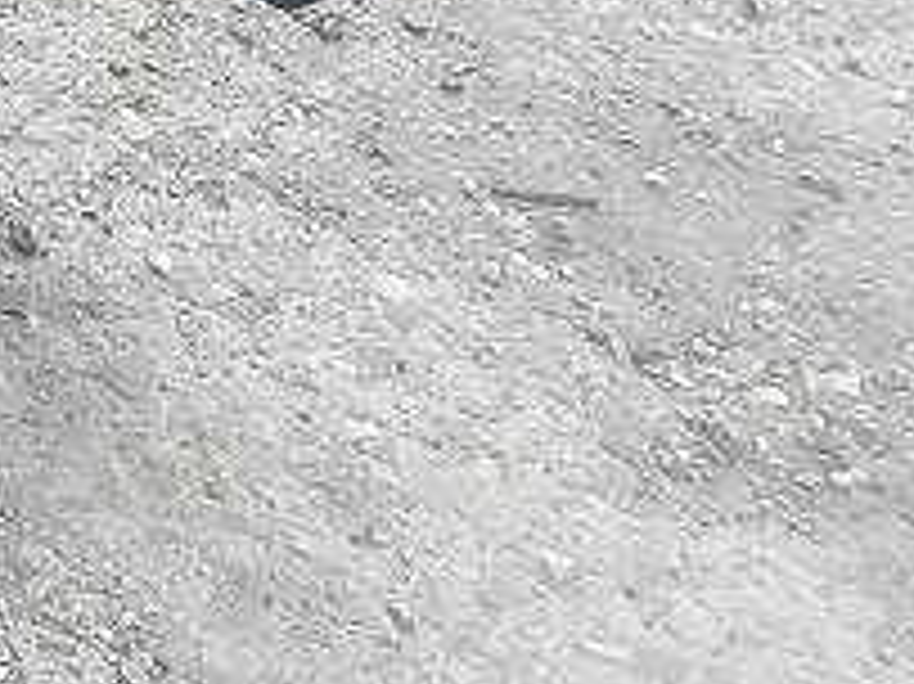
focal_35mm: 116
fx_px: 3061
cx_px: -1198
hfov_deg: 13.2
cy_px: -500
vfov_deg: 11.9
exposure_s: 1/400
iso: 160
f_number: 3.4
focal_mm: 4
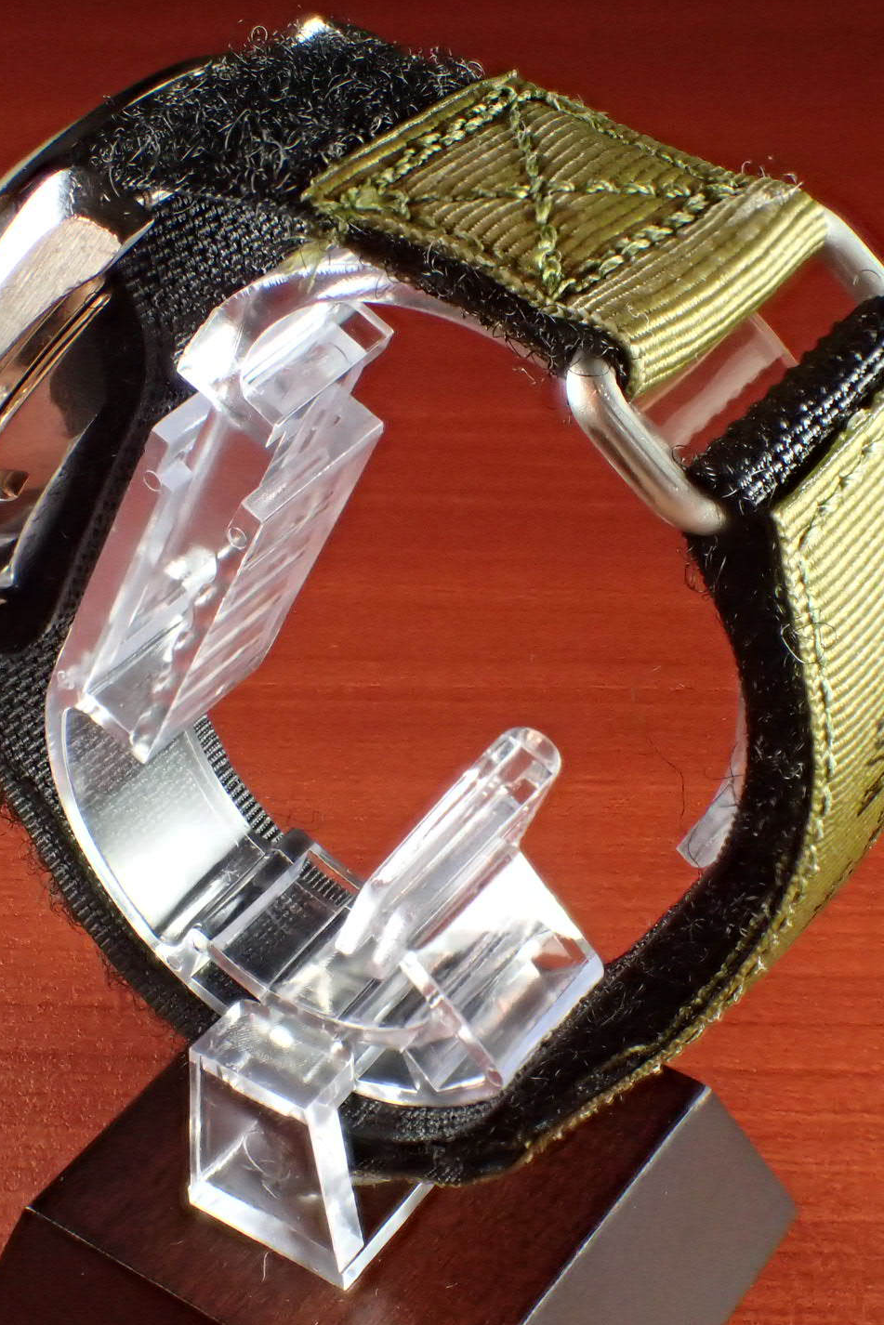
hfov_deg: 24.2
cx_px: 423
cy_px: 658
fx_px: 2062
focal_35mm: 56
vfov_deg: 35.6
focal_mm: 7.34
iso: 800
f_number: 4
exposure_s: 1/100
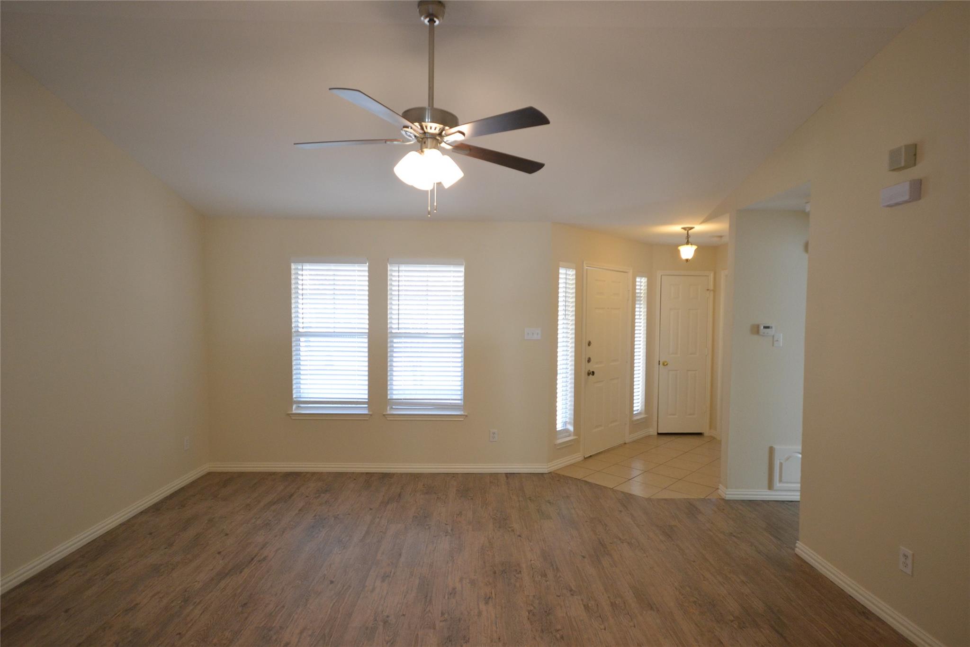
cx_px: 485
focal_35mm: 18
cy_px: 324
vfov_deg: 67.4
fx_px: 485
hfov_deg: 90.0
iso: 1100
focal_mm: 12
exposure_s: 1/60
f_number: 4.5
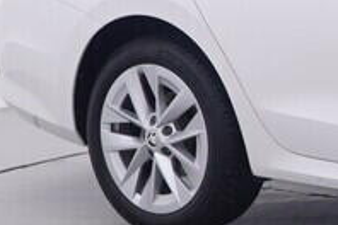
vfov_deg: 8.4
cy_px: 27
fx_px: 1536
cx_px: 592
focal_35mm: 164
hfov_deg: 11.7
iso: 200
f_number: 5
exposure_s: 1/80
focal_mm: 15
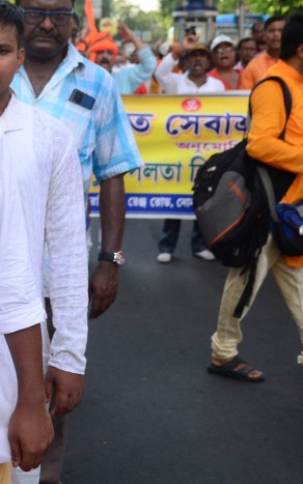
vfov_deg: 30.2
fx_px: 898
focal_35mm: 68
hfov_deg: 18.4
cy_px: 211
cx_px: -33
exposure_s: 1/320
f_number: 4
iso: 400
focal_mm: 26
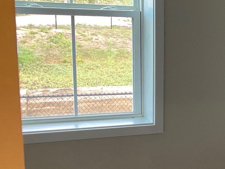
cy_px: 133
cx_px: 316
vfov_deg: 16.7
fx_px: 572
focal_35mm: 88
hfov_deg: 19.9
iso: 64
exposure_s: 1/60
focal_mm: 3
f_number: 1.8
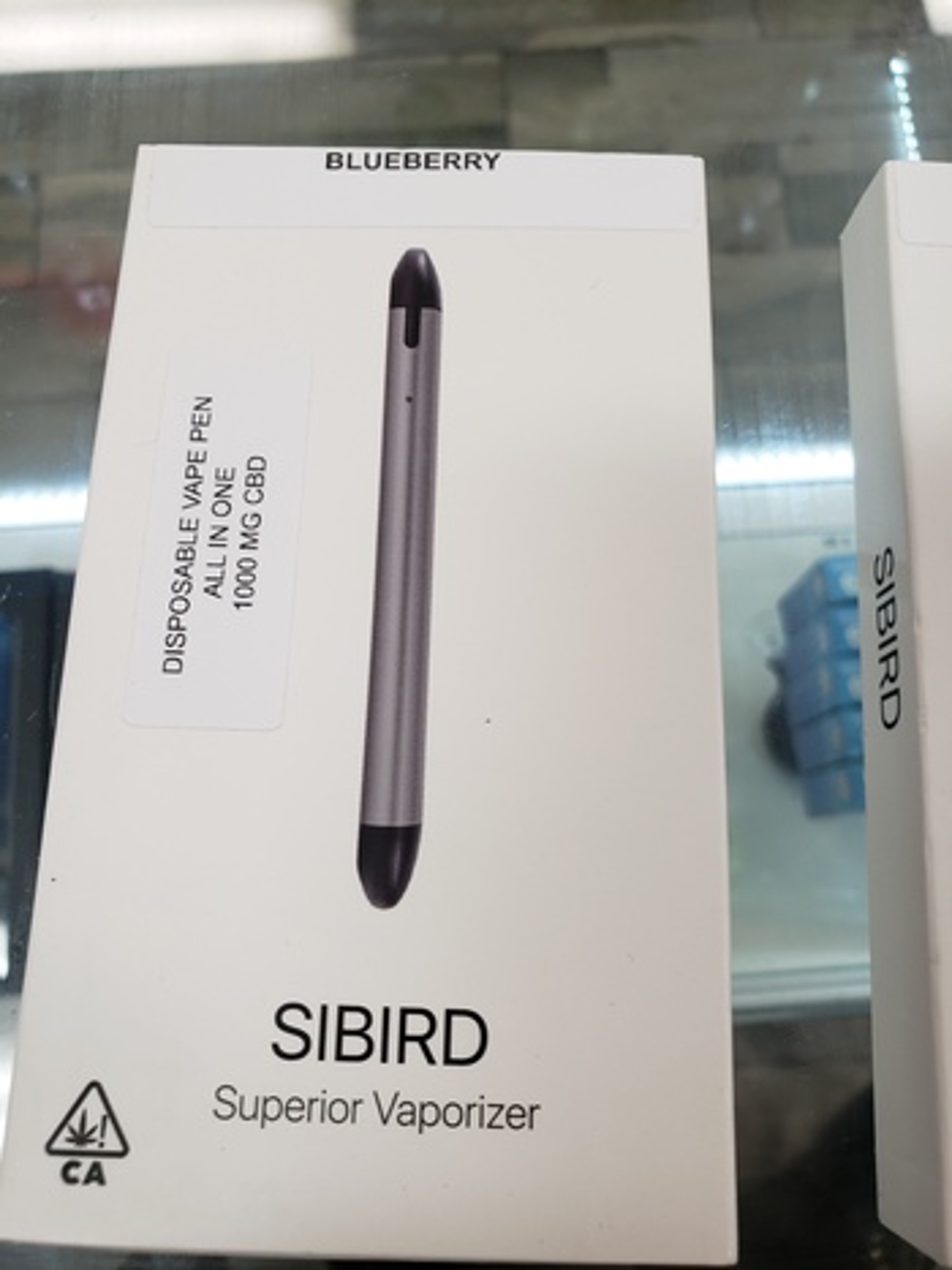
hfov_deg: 53.0
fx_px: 954
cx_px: 476
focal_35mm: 26
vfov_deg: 67.3
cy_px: 635
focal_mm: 4.3
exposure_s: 1/60
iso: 160
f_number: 2.4
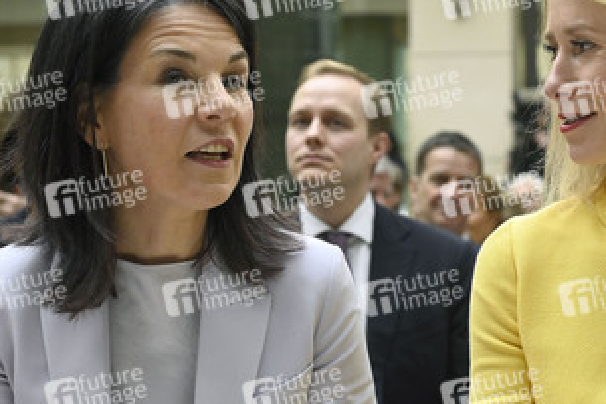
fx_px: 1464
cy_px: 145
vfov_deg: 15.7
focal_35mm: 87
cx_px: 439
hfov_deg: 23.2
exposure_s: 1/800
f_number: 5
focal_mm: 59
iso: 4000
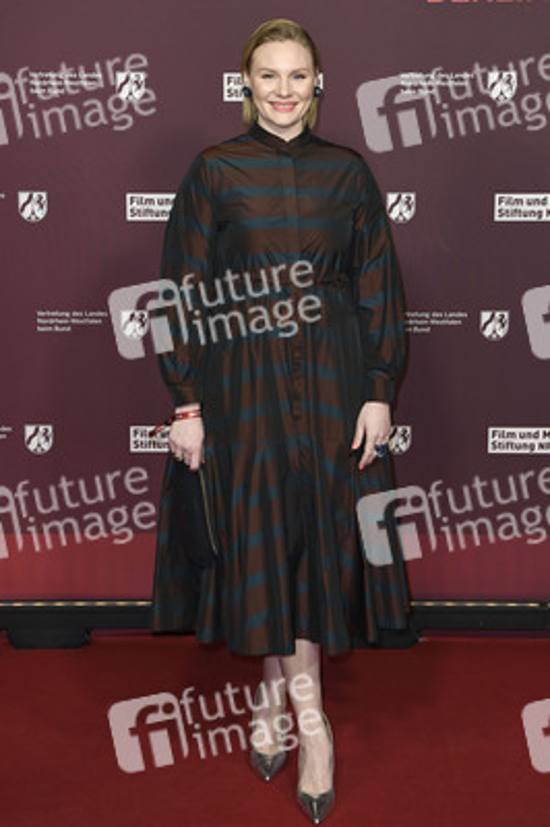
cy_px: 414
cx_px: 275
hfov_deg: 26.9
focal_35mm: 50
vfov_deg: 39.6
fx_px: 1148
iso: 800
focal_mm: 50
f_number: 4
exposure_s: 1/320
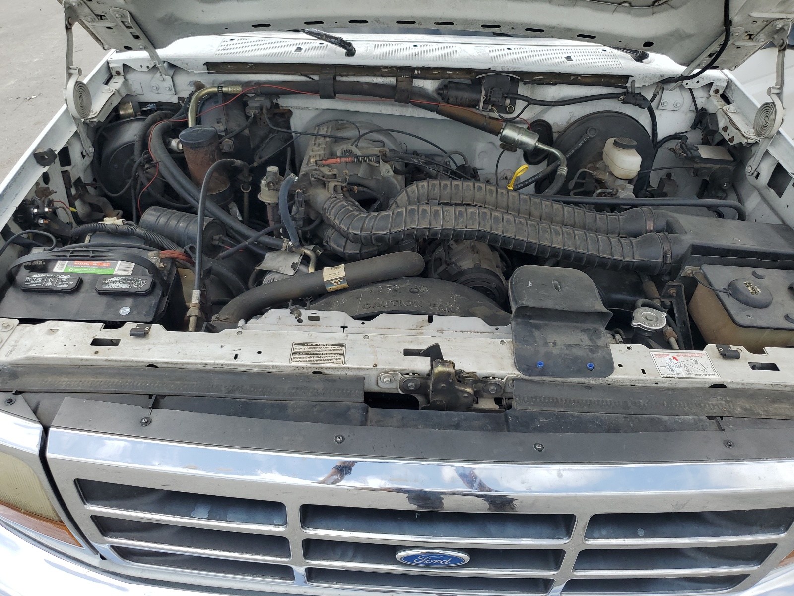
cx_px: 397
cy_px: 298
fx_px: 596
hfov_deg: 67.3
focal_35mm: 26
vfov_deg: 53.1
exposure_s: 1/1667
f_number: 1.5
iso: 50
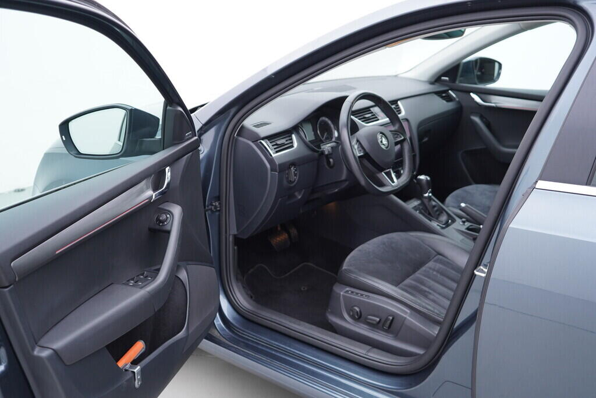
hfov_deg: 53.1
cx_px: 298
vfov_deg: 36.9
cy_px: 199
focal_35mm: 36
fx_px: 596
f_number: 2.8
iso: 160
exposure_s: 1/40
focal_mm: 24
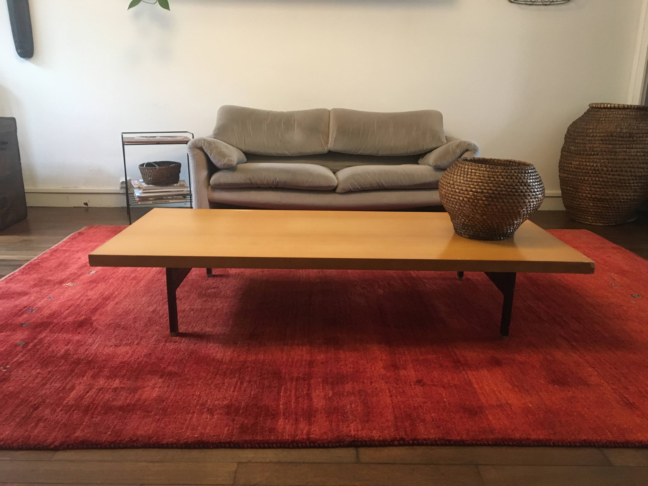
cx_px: 324
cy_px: 243
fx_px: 543
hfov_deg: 61.7
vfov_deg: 48.2
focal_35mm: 29
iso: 200
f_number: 2.2
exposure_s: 1/17
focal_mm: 4.15
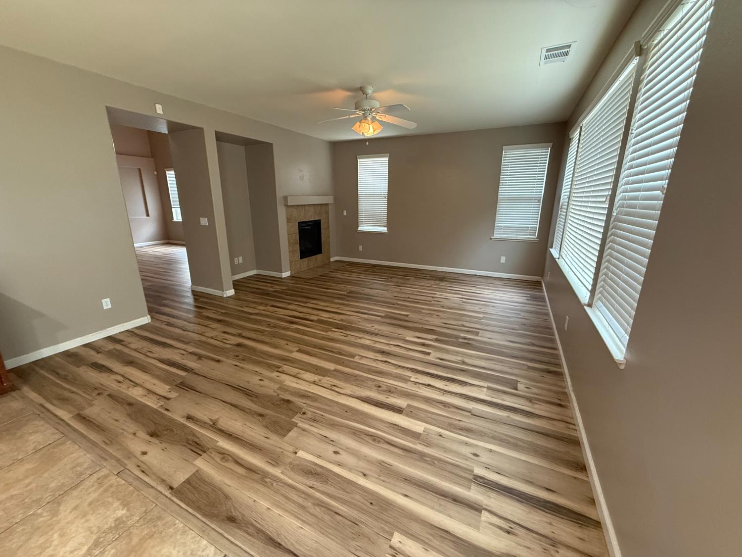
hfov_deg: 102.1
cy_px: 278
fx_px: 300
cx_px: 371
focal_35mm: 14
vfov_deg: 85.7
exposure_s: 1/60
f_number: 2.2
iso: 400
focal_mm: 2.22
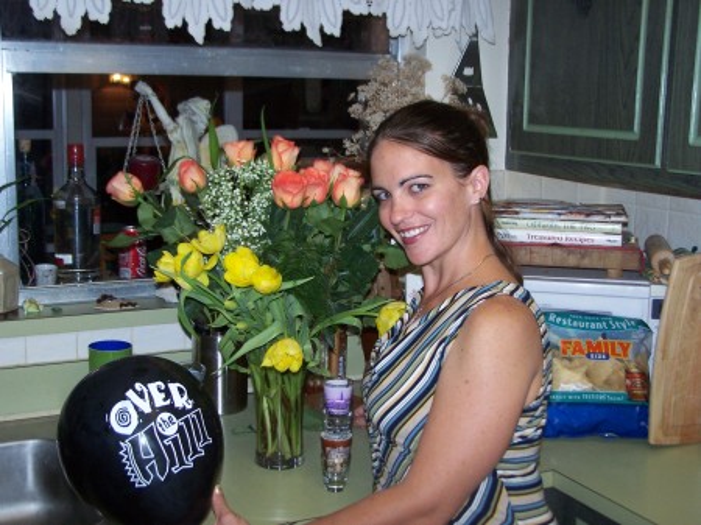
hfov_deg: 37.5
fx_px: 1032
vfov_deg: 28.5
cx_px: 350
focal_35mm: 51
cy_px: 262
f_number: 3
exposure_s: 1/60
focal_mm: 8.5
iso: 140
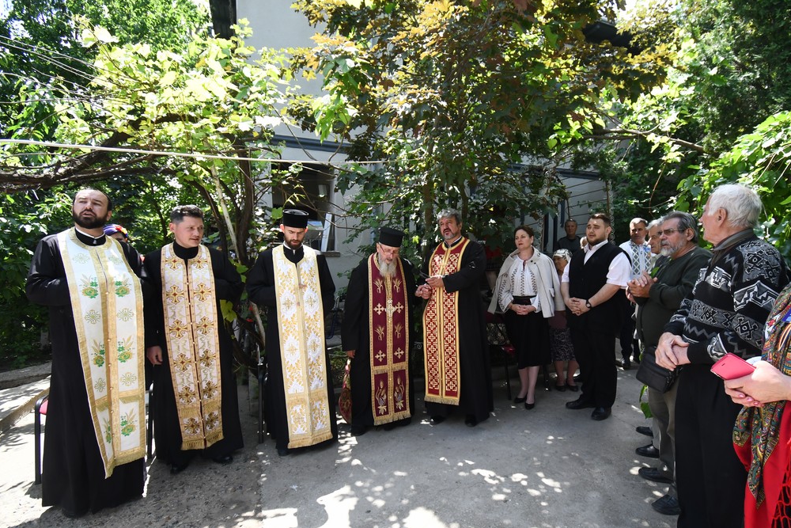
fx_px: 396
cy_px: 285
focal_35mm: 18
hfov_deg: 89.4
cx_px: 455
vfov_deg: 67.3
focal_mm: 10
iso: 640
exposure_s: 1/640
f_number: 4.5
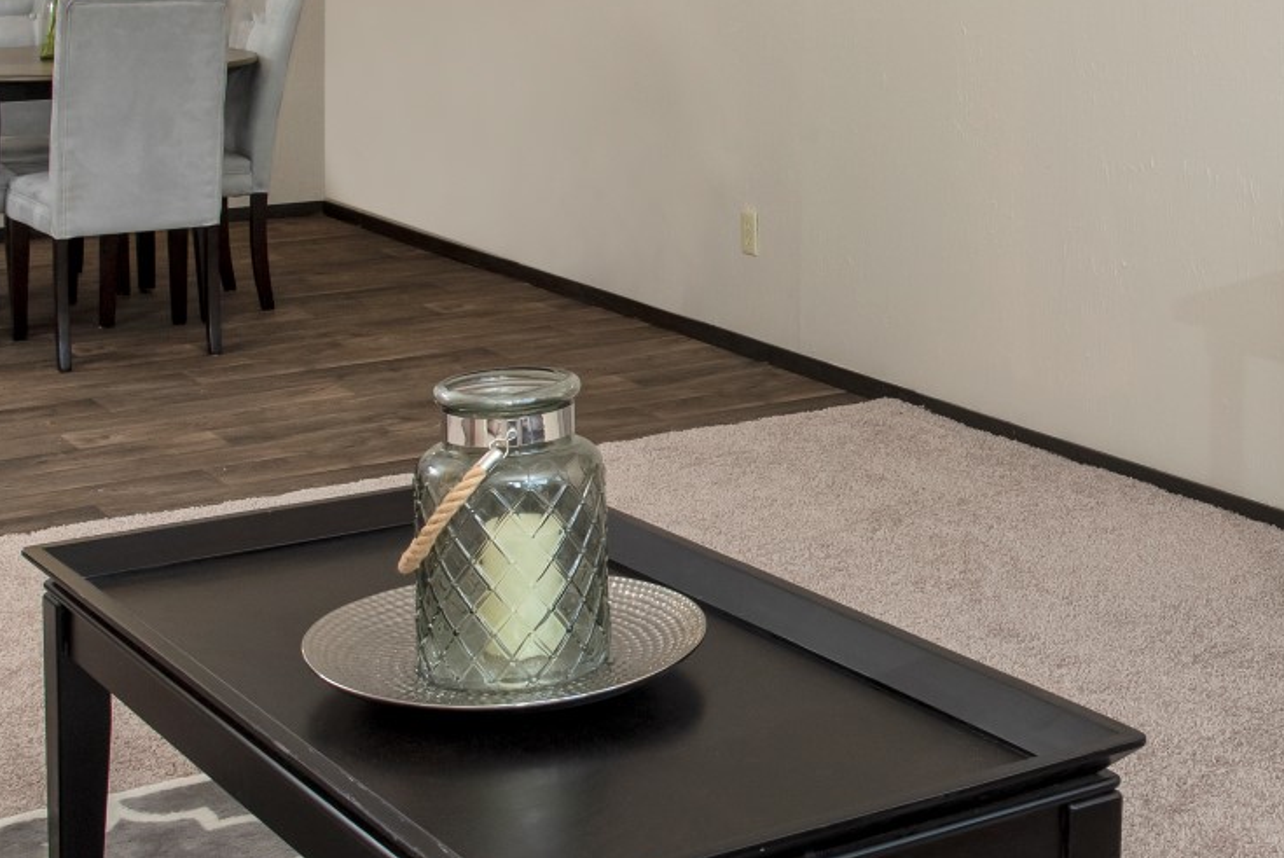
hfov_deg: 30.0
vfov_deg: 20.6
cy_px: 391
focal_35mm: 66
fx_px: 2355
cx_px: 957
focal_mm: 30
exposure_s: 1/50
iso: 800
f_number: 10
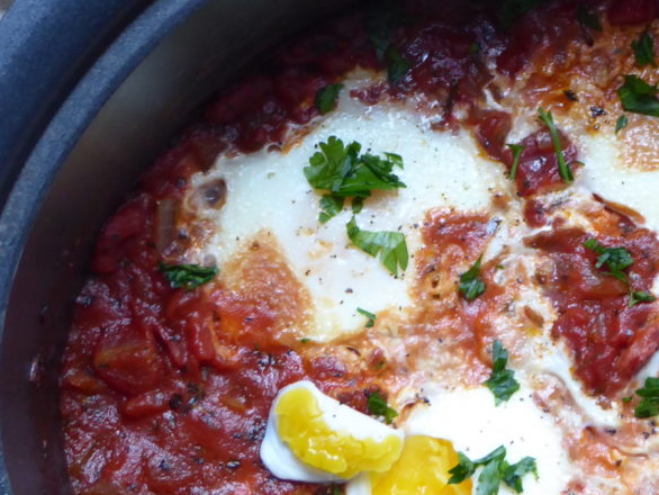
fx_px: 4590
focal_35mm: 241
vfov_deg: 6.2
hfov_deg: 8.2
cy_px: 191
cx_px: 469
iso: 400
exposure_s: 1/8
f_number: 5.2
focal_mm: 22.3
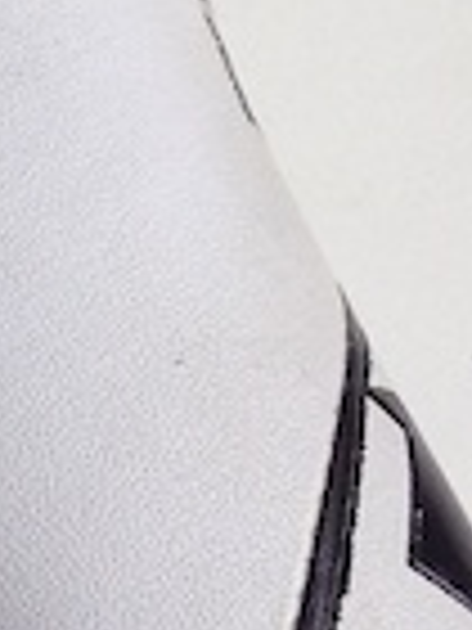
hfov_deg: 7.8
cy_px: 423
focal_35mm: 188
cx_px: -193
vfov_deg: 10.5
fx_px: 3418
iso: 40
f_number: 2.4
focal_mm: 3.3
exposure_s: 1/100
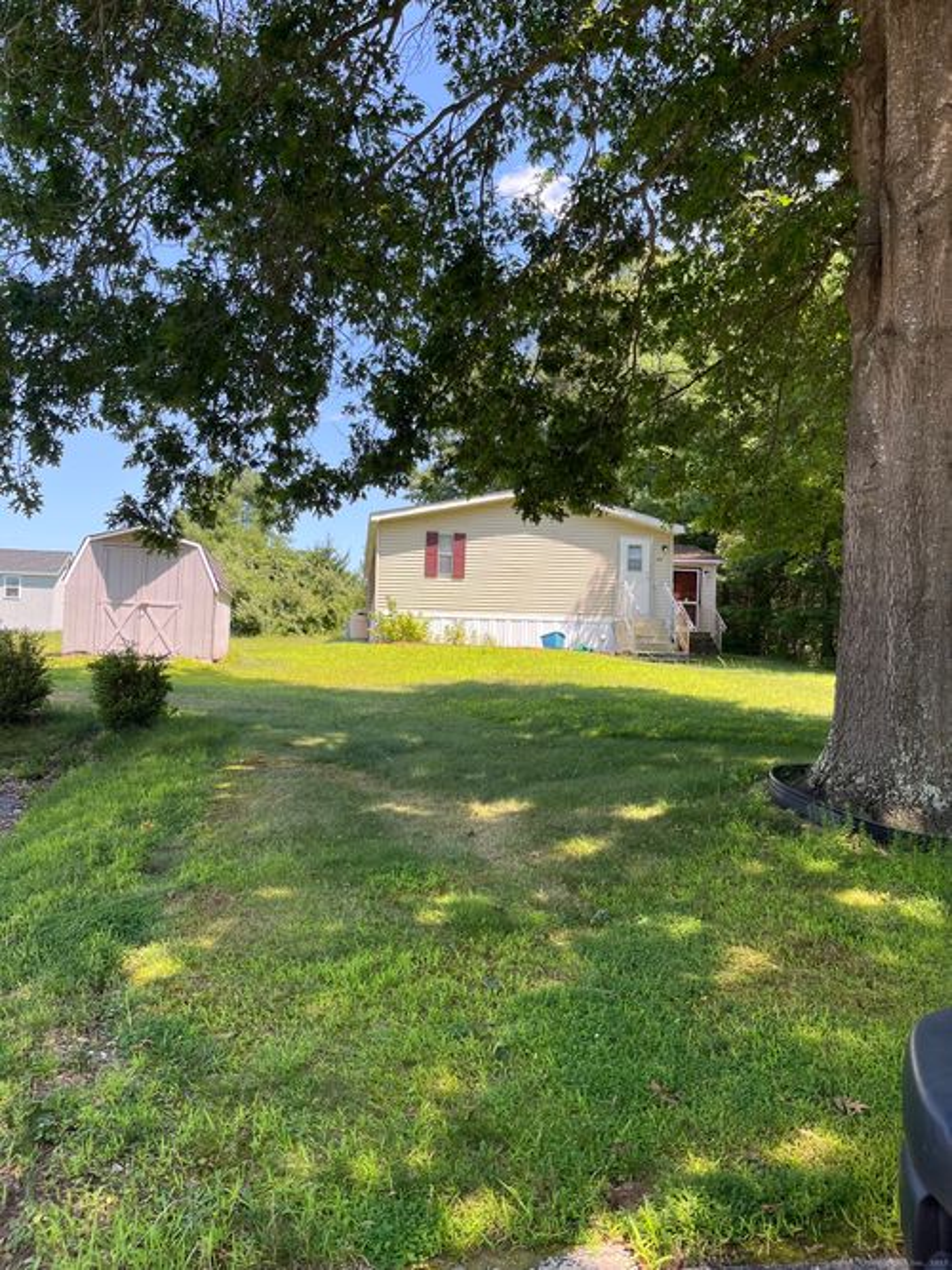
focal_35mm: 26
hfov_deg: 53.0
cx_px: 476
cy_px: 635
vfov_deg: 67.3
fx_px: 954
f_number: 1.6
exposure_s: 1/571
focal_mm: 5.1
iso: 50
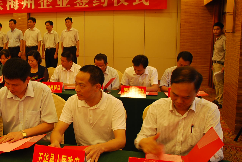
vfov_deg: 29.3
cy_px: 70
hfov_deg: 41.6
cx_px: 65
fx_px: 310
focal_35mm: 46
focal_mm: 20
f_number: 3.8
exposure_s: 1/30
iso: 280
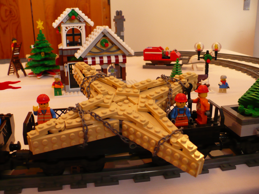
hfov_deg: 50.1
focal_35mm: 37
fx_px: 277
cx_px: 130
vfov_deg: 38.7
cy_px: 97
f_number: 2.8
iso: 200
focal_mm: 6.1
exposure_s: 1/6
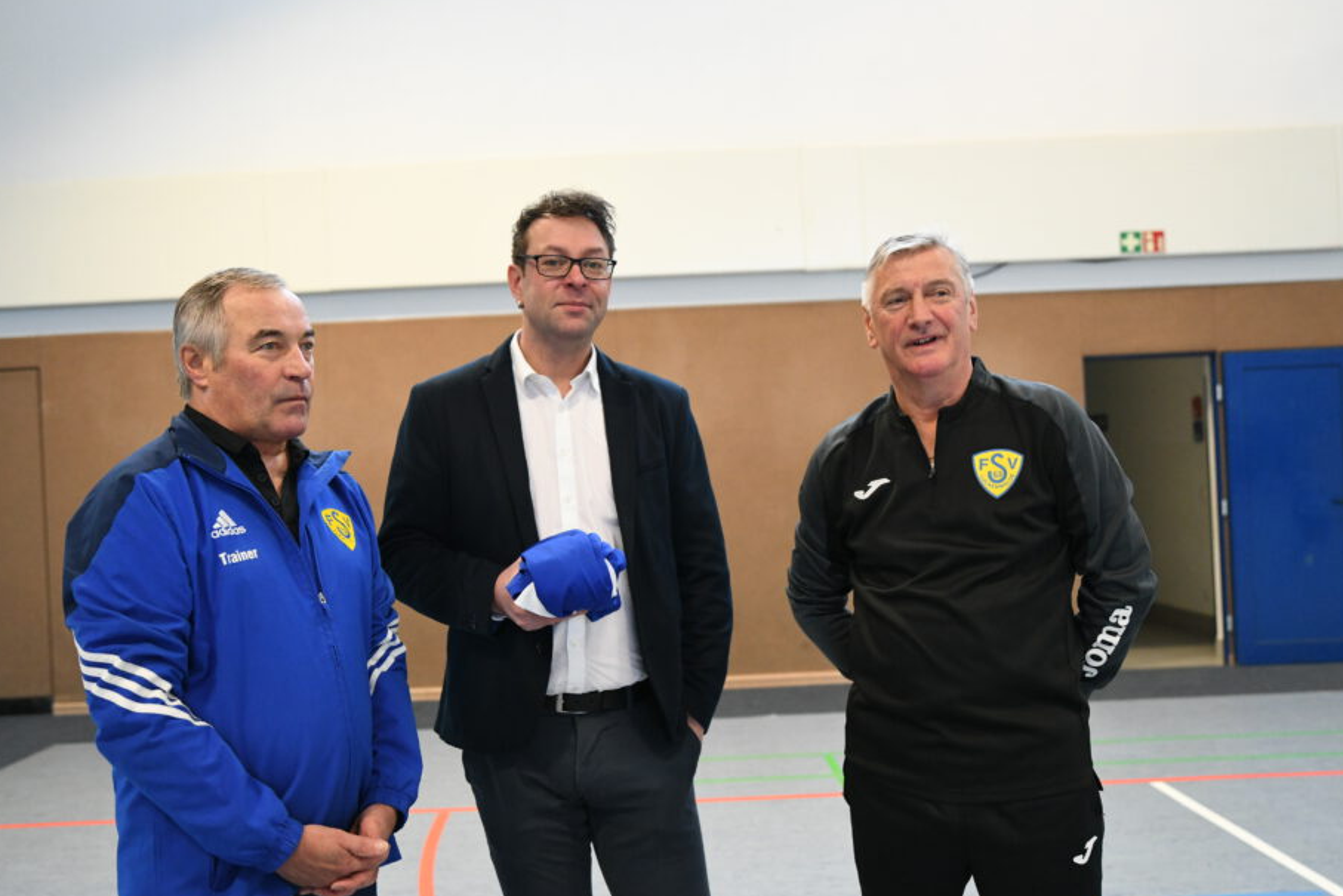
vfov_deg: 37.9
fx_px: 1306
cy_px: 464
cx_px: 629
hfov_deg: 54.4
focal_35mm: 35
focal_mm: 31
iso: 4000
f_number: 2.8
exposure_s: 1/200
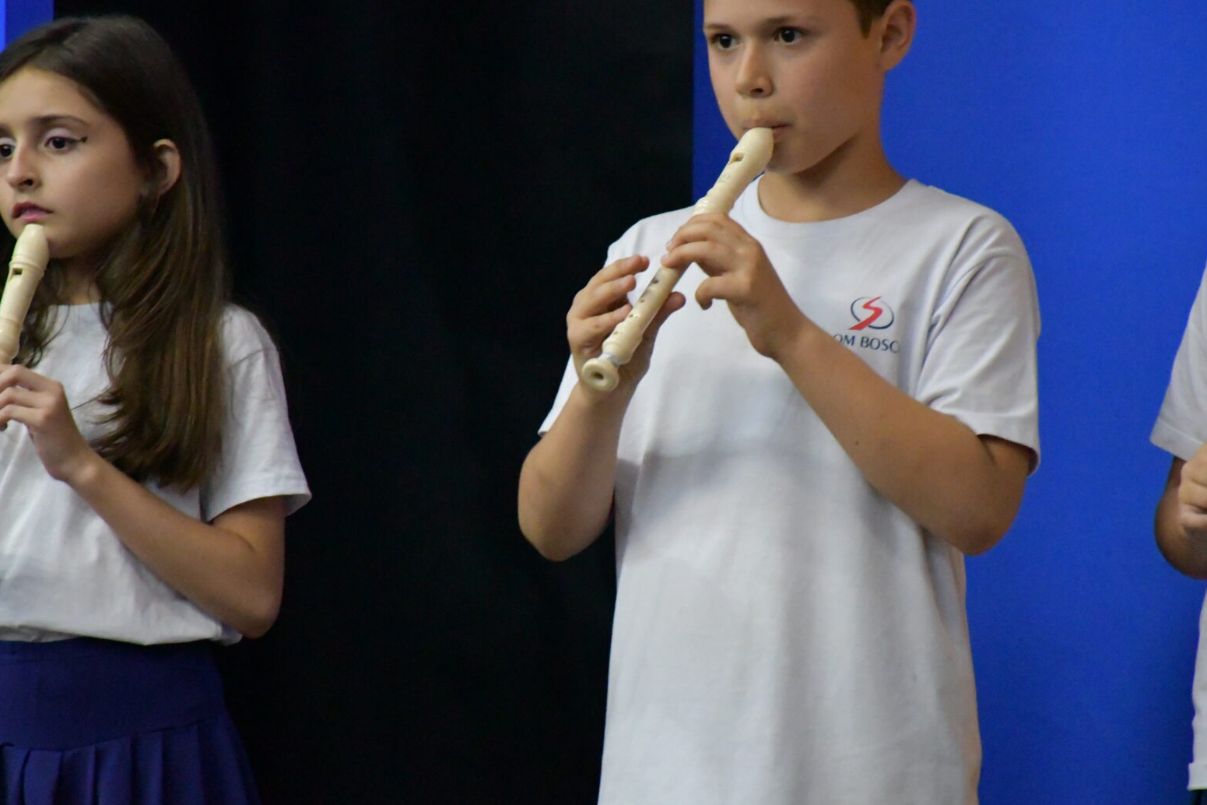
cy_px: 346
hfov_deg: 7.9
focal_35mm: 260
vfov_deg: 5.3
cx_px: 545
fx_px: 8717
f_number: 5.6
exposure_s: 1/125
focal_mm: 140
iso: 12800
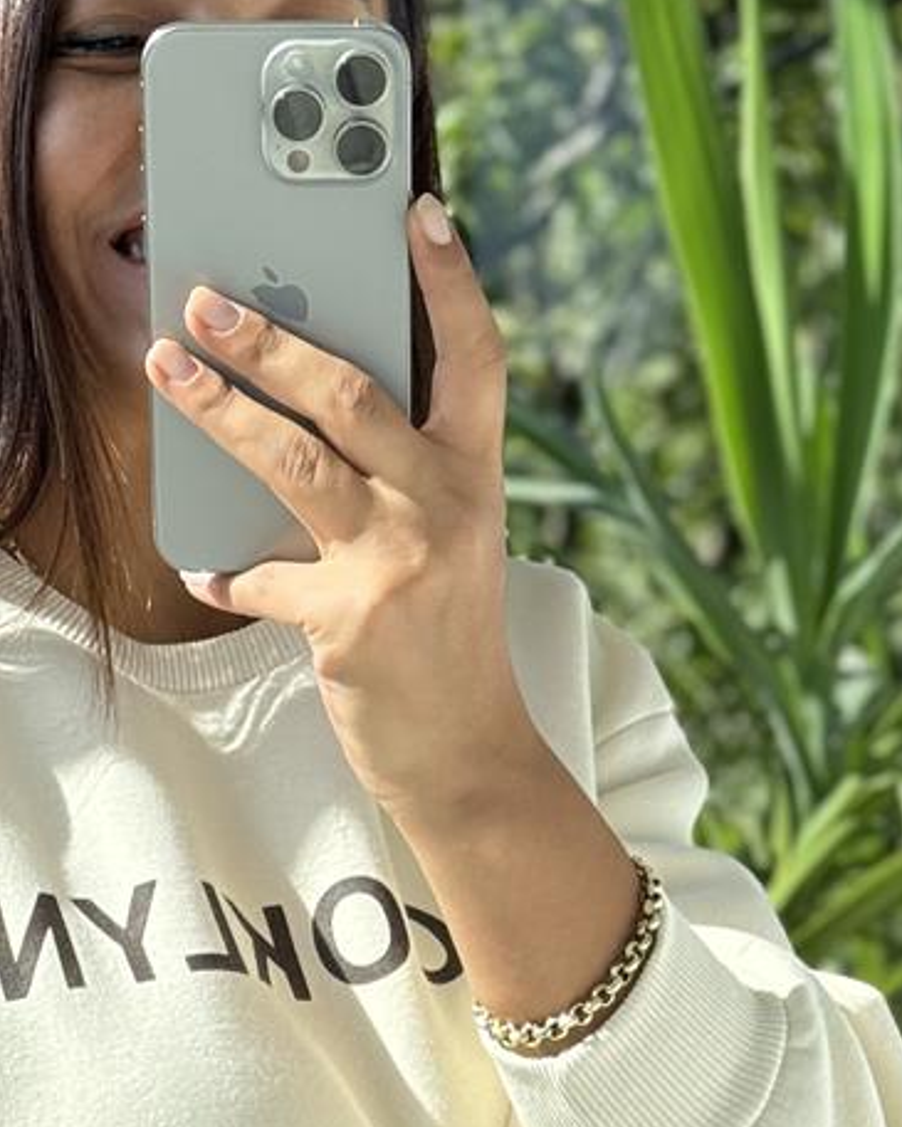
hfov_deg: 11.3
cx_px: 324
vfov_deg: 13.7
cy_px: 1284
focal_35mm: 137
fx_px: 4570
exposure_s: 1/843
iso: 64
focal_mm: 6.76
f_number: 1.78
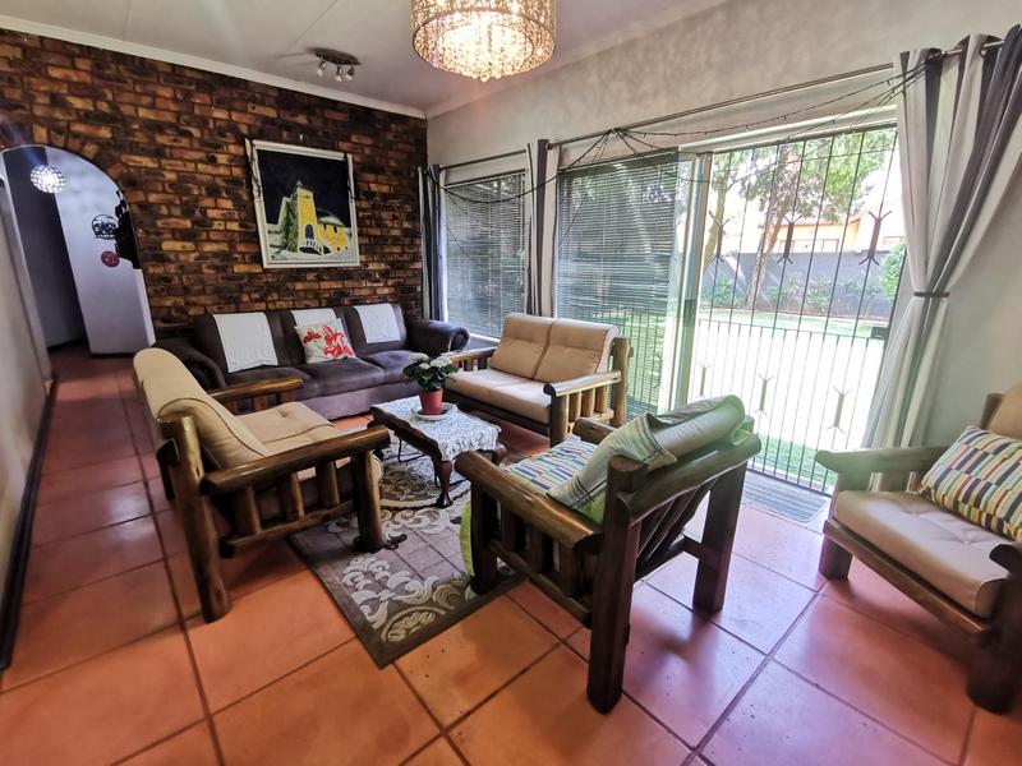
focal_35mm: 16
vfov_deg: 78.1
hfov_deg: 94.5
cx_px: 511
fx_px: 472
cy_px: 383
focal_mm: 2.35
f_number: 2.2
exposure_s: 1/33.3
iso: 250
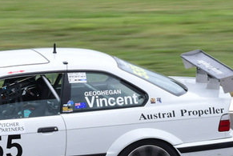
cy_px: 35
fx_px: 7740
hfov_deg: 1.7
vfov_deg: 1.2
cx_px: -42
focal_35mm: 1194
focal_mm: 290
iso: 320
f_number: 13
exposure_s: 1/200
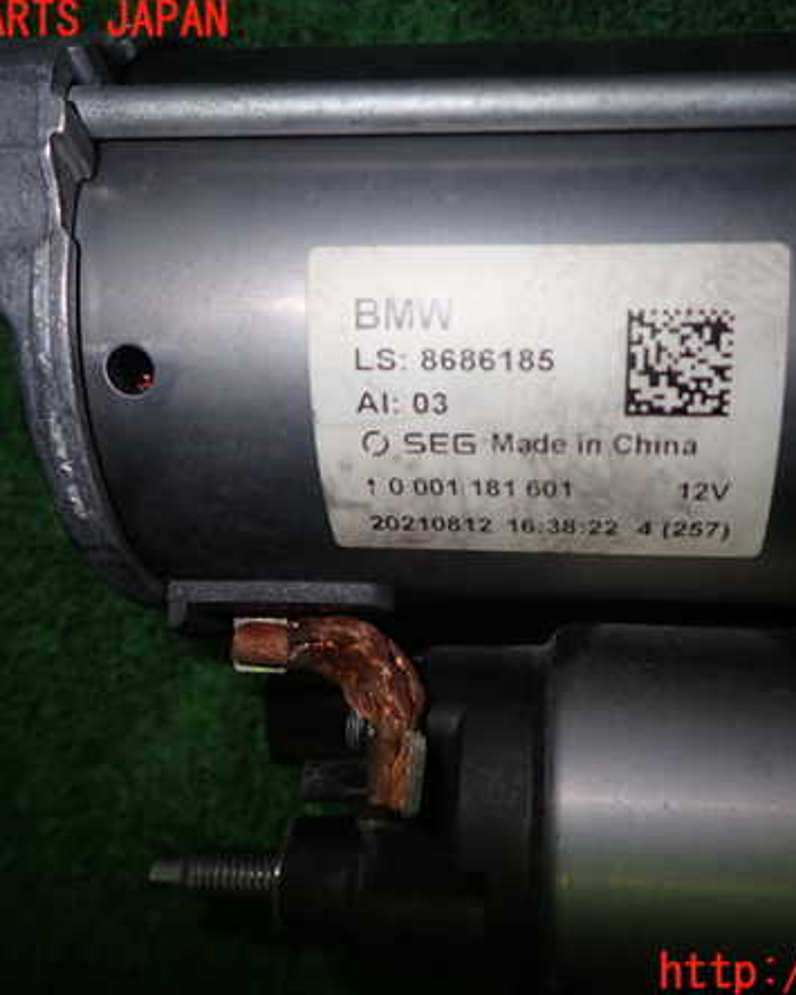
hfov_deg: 44.2
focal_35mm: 33
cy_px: 498
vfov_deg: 54.2
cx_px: 493
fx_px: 972
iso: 200
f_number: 5.6
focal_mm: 4.5
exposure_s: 1/30
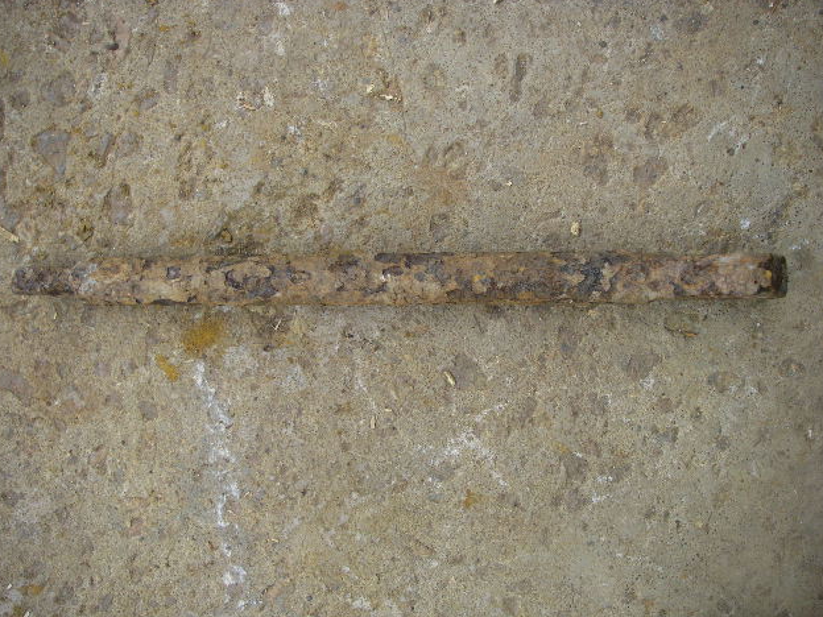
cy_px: 302
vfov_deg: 36.8
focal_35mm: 39
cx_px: 413
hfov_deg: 47.9
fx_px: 927
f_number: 3.3
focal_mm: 6.3
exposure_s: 1/50
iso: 160
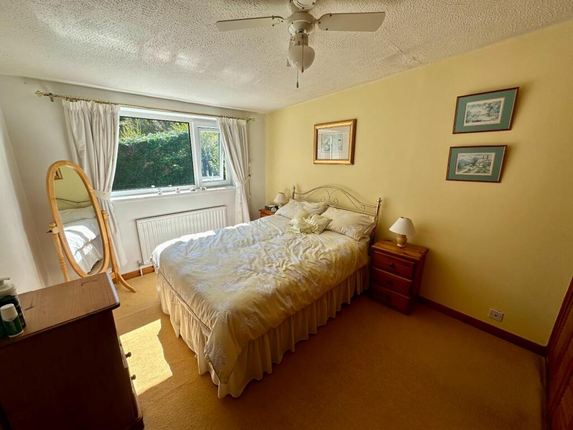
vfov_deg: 85.7
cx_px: 286
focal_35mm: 14
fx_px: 232
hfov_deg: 102.1
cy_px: 215
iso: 40
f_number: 2.2
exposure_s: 1/307
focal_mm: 2.22
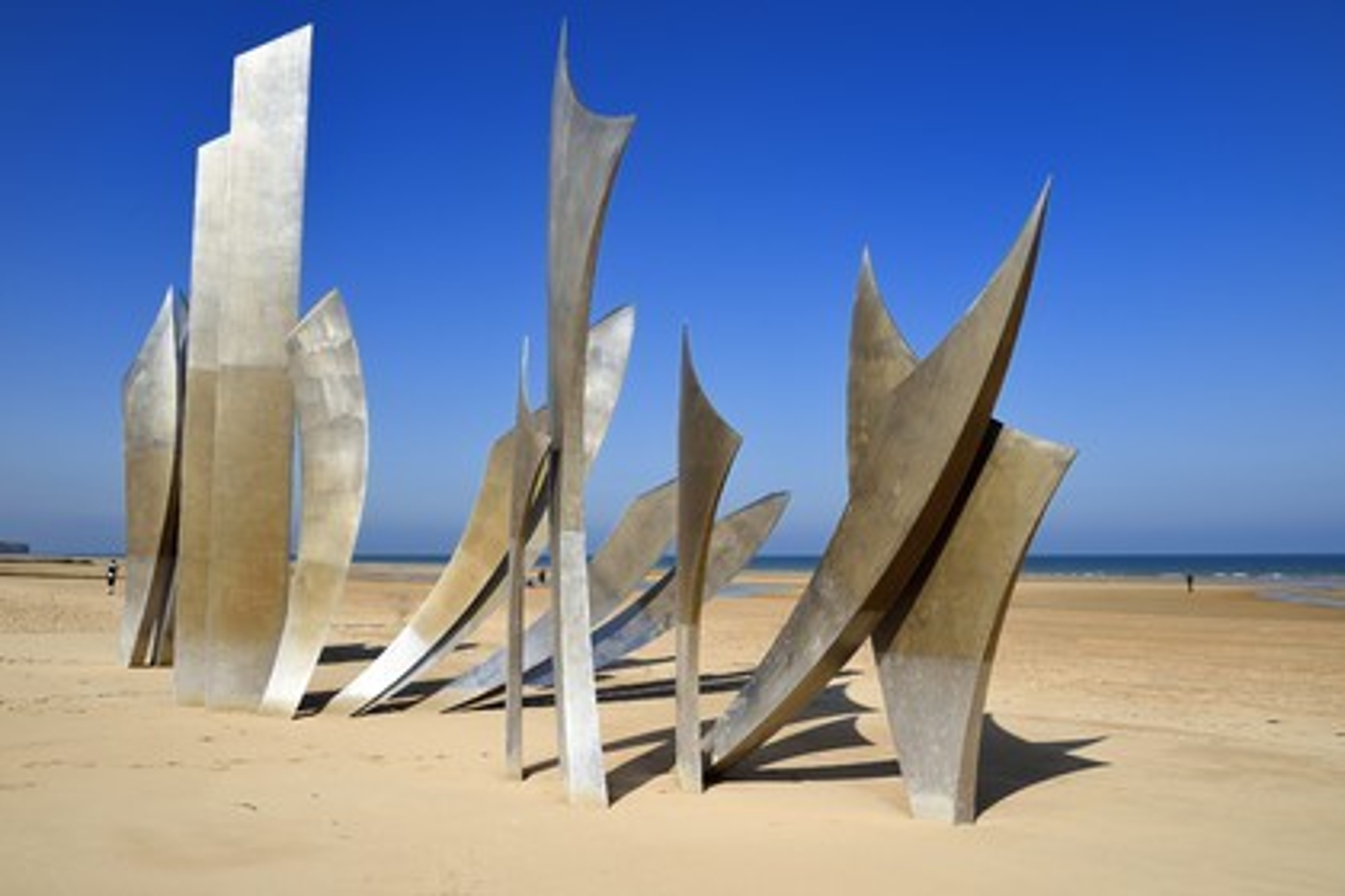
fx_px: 1046
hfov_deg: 65.5
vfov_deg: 46.4
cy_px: 448
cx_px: 672
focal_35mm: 28
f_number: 13
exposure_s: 1/400
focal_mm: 28
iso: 200
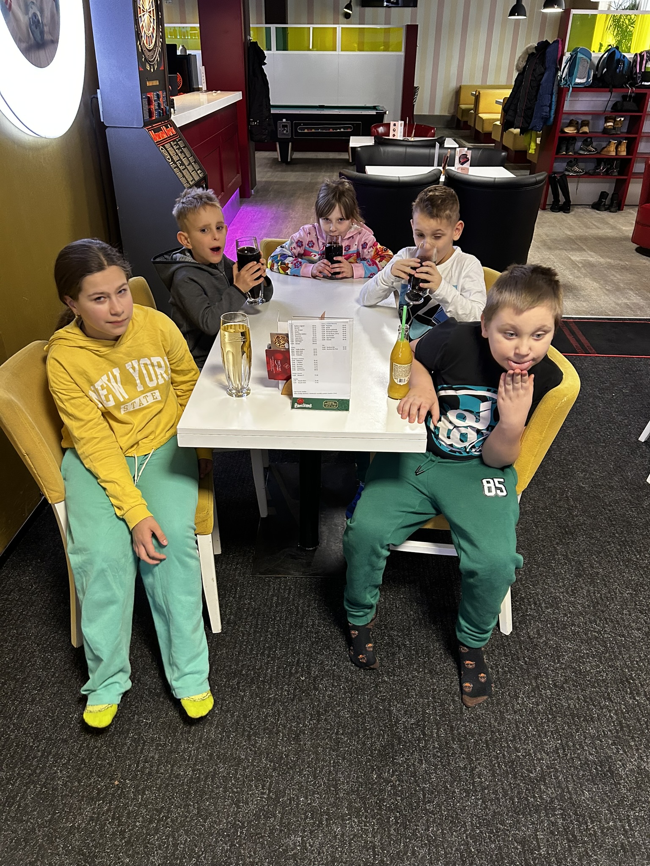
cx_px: 325
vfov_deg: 67.3
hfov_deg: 53.1
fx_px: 651
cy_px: 433
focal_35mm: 26
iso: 320
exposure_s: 1/59
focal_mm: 5.7
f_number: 1.5
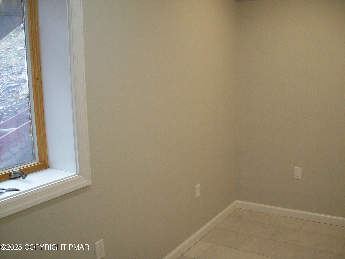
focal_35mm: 36
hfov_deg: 51.4
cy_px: 130
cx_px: 172
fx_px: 359
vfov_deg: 39.7
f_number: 2.7
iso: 200
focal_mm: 6
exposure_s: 1/64
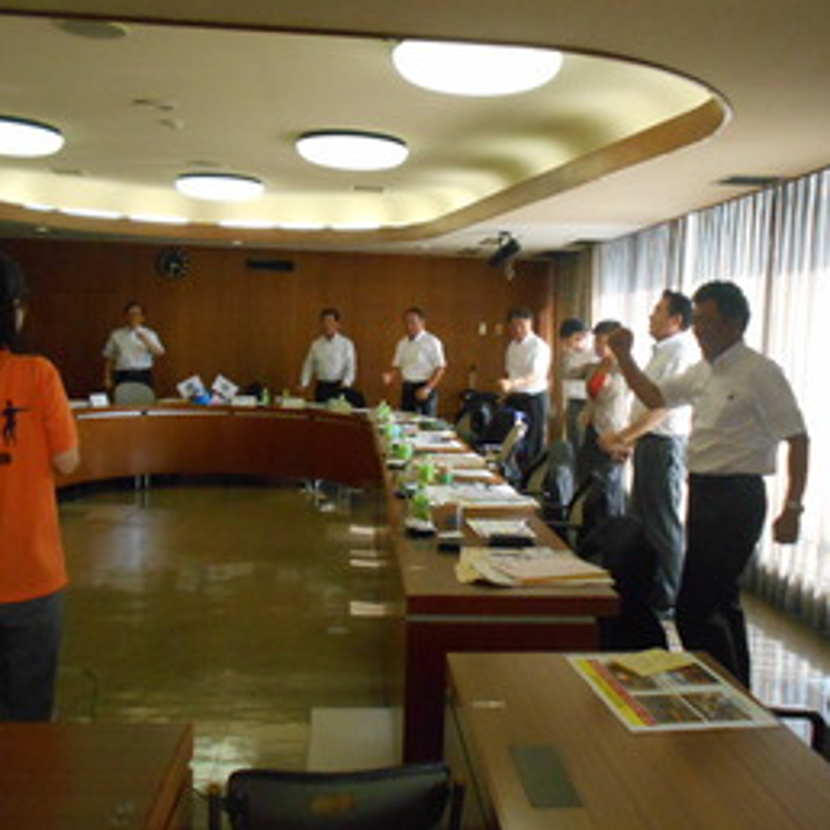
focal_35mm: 34
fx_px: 922
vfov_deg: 48.5
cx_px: 436
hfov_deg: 48.4
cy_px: 412
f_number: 3.4
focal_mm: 5.1
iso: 800
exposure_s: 1/250
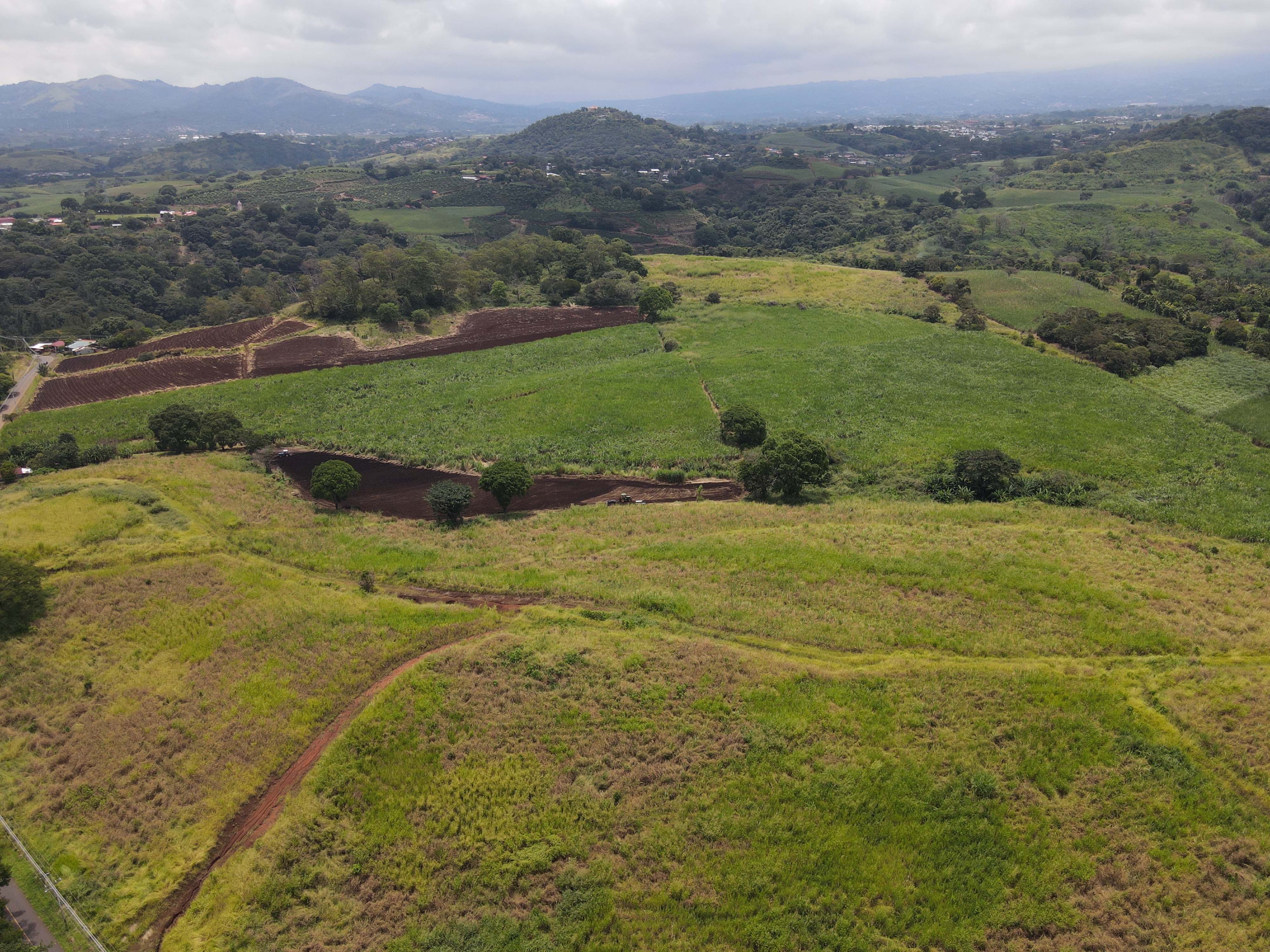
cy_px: 476
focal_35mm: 24
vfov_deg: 56.8
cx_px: 635
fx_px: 881
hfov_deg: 71.6
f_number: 2.8
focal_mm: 4.5
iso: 100
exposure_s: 1/640
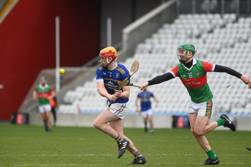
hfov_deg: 4.1
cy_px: 84
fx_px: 3486
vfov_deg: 2.7
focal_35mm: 500
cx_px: 126
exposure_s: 1/800
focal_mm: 500
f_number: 5.6
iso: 4000
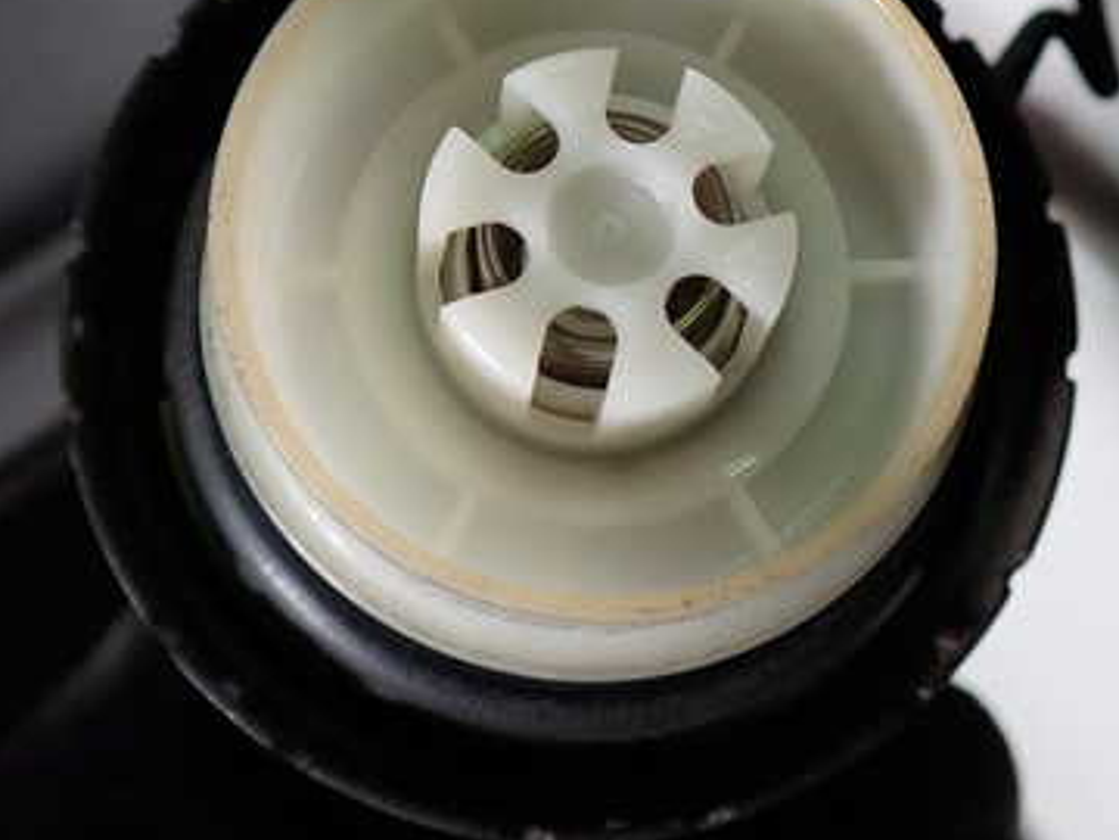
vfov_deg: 28.8
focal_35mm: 50
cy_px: 255
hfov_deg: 38.0
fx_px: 1616
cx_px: 668
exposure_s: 1/60
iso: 125
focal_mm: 5.4
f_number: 2.3
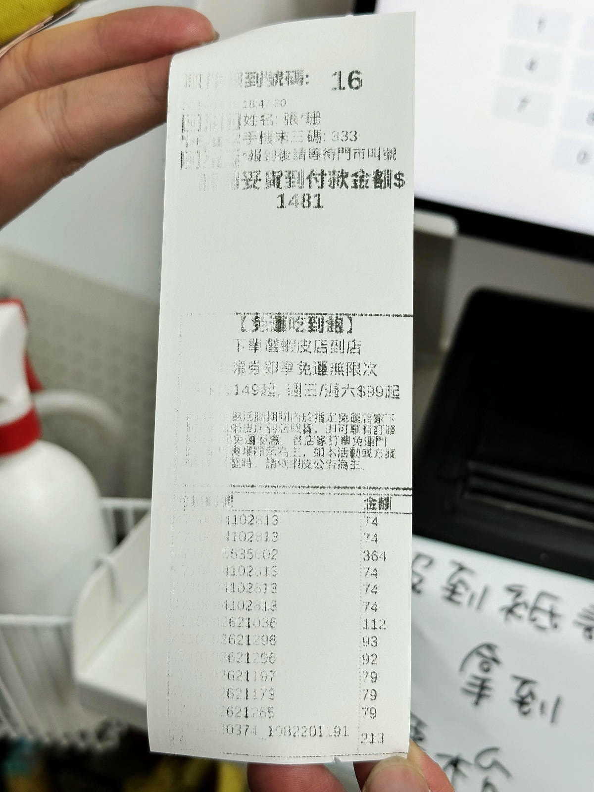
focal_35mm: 48
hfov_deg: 30.3
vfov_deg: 39.7
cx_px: 297
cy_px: 396
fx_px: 1098
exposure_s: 1/120
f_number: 1.78
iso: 50
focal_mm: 6.86
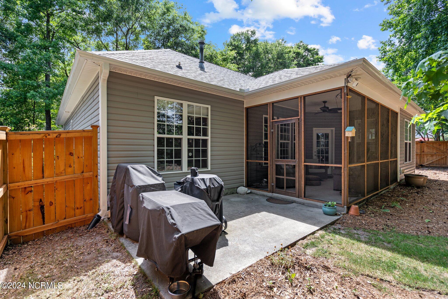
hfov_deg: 96.7
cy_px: 150
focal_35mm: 16
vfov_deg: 73.7
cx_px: 224
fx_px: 199
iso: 250
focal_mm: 16
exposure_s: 1/500
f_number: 4
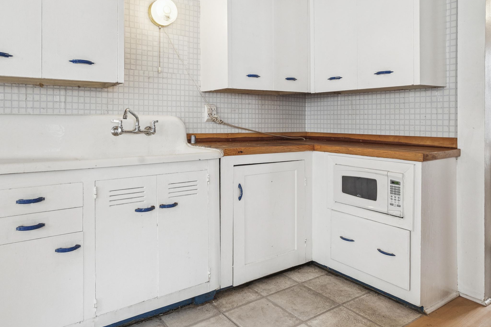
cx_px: 215
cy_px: 128
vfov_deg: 52.7
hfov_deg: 73.4
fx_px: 327
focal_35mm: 24
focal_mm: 16
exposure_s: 1/10
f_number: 8
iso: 640
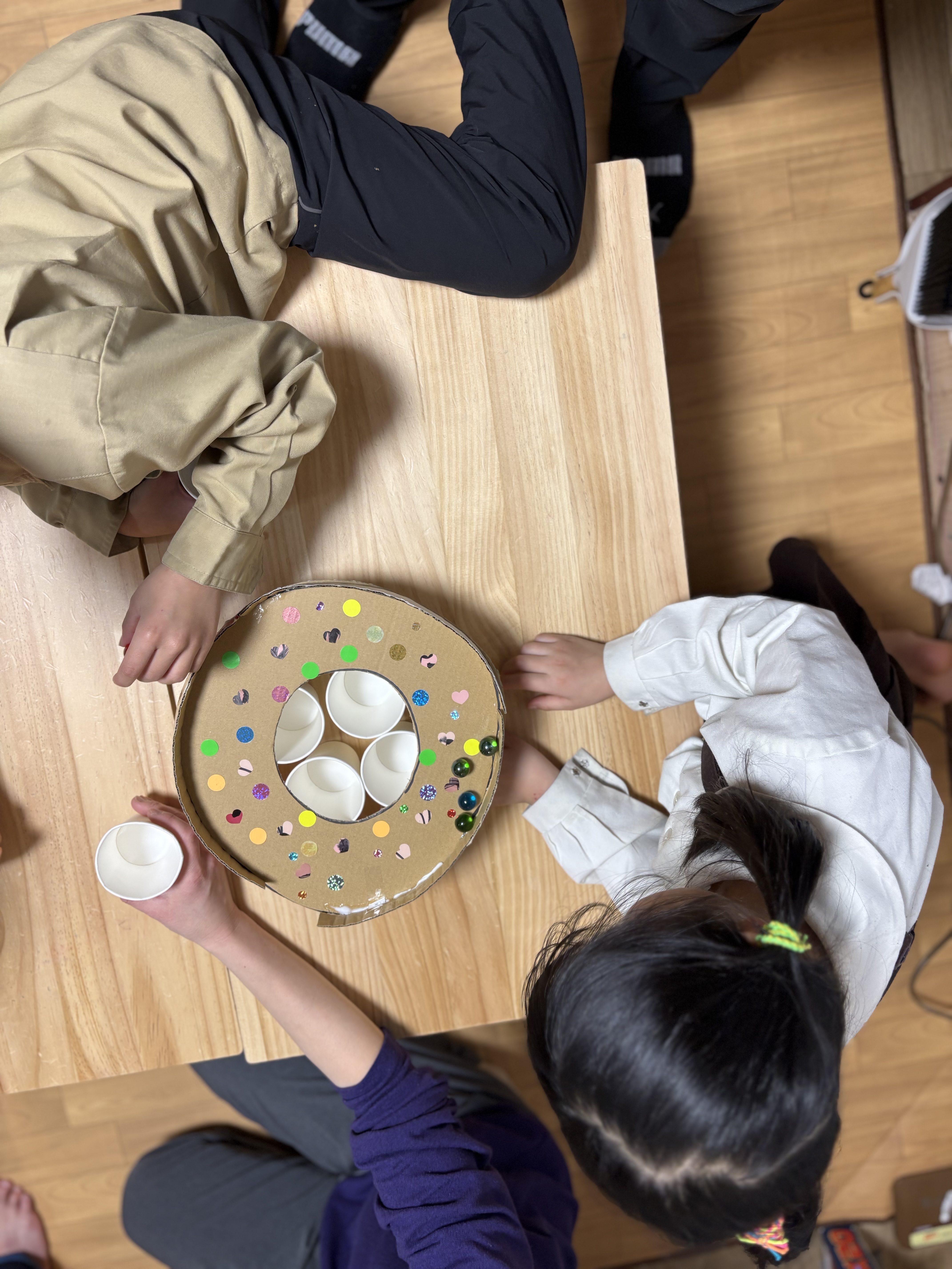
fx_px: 953
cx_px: 476
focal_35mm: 26
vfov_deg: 67.3
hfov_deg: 53.1
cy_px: 634
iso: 80
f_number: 1.6
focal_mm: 5.96
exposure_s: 1/60
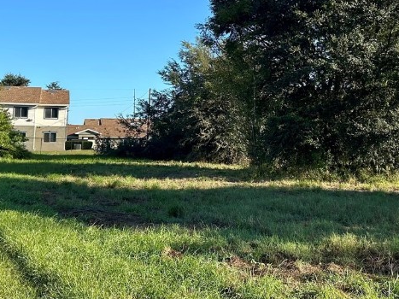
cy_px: 41
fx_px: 657
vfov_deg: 25.0
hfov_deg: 33.7
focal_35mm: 57
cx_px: 230
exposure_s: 1/2353
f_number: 1.5
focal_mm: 5.7
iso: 50
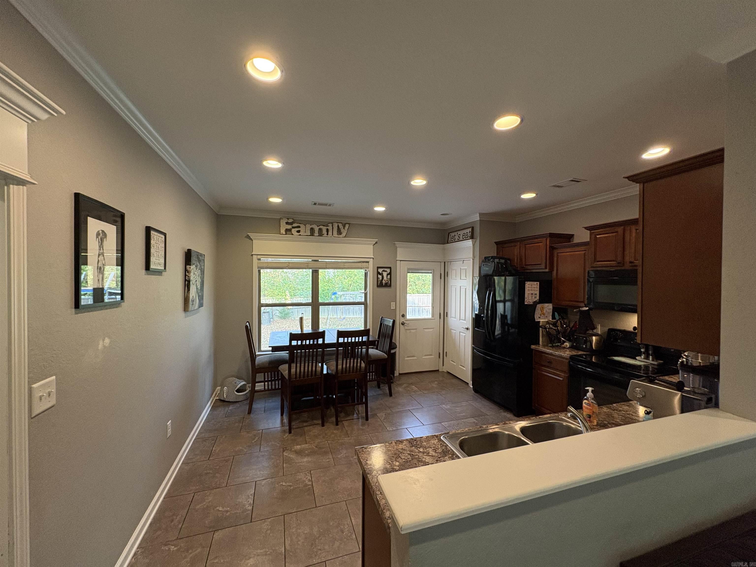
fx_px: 306
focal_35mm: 14
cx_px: 378
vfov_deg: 85.7
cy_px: 284
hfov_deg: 102.1
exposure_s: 1/60
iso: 200
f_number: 2.2
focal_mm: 2.22
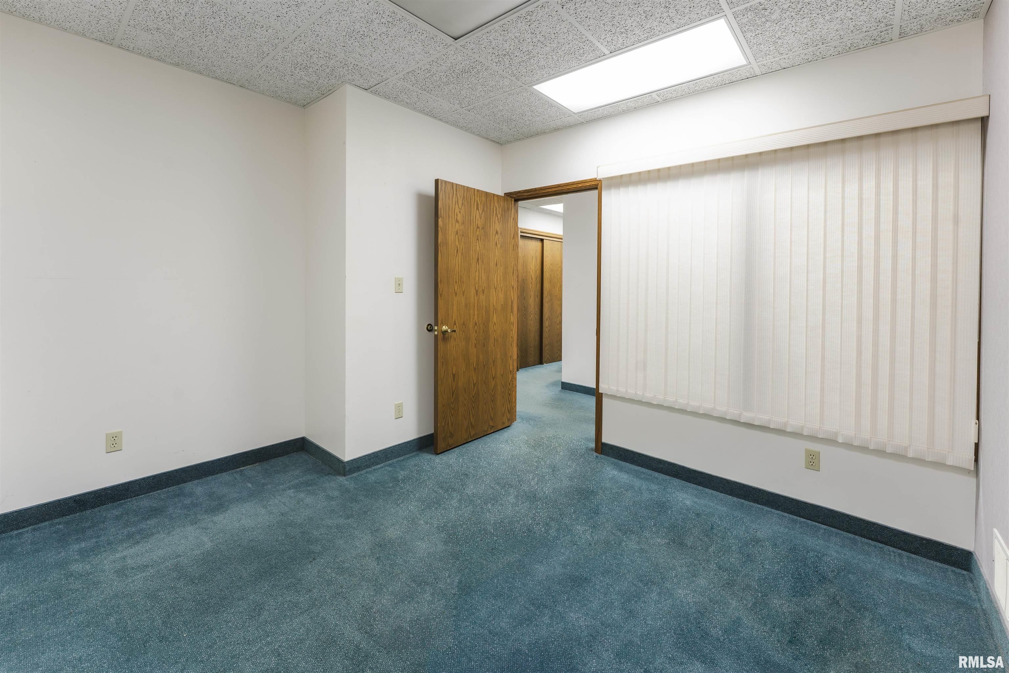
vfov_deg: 78.8
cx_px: 504
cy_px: 336
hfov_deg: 101.9
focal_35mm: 15
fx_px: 409
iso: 100
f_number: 8
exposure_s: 1.5
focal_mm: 14.6
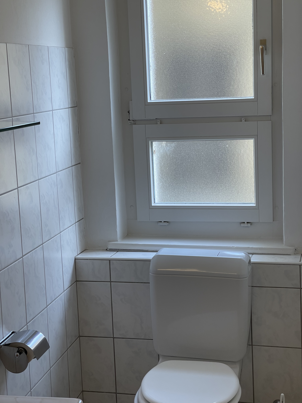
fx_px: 744
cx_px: 151
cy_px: 202
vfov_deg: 30.3
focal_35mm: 64
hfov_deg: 22.9
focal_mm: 7.5
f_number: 2.2
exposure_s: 1/100
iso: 50
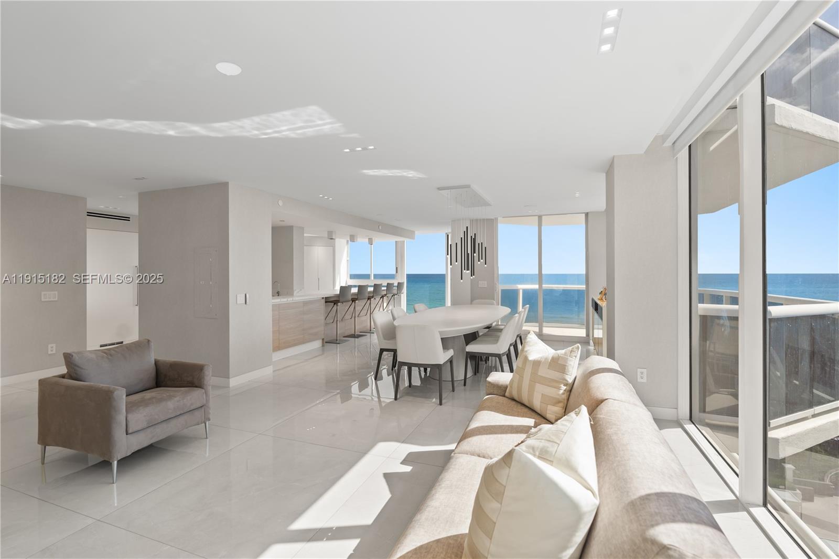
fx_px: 373
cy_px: 280
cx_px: 420
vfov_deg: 73.7
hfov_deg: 96.7
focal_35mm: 16
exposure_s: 1/20
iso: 125
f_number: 4.5
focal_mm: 16
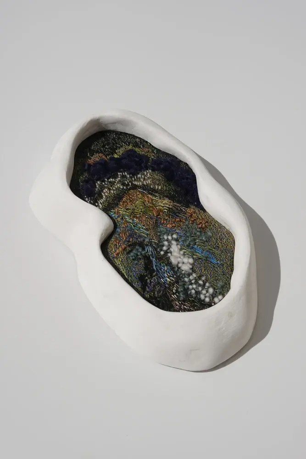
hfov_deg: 22.6
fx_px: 765
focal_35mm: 60
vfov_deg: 33.4
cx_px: 153
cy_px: 230
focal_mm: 22
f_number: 7.1
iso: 100
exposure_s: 1/1000
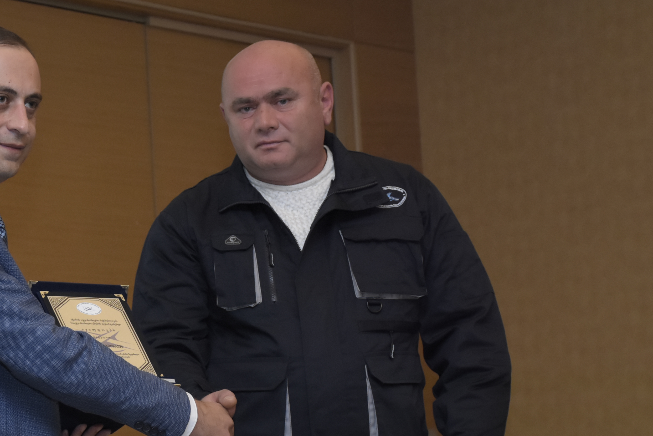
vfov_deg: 12.0
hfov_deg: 17.7
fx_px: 2068
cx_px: 97
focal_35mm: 114
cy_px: 237
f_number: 4.5
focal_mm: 42
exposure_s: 1/200
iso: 1600
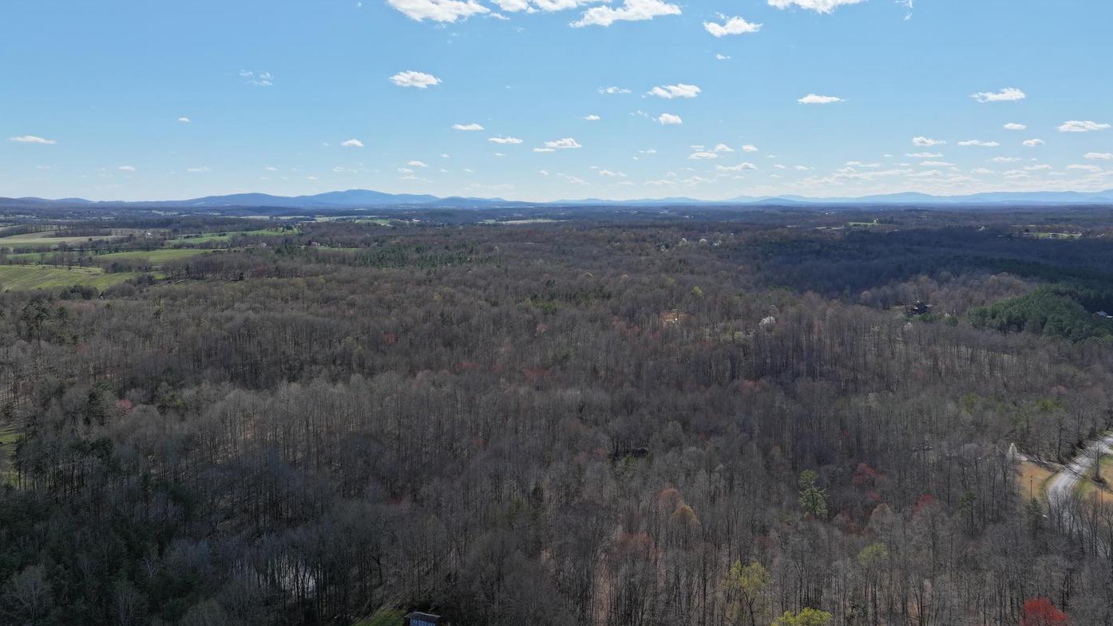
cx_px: 556
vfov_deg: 42.6
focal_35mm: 27
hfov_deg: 69.9
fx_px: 797
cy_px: 244
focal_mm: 12.29
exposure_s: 1/320
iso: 100
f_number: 7.1
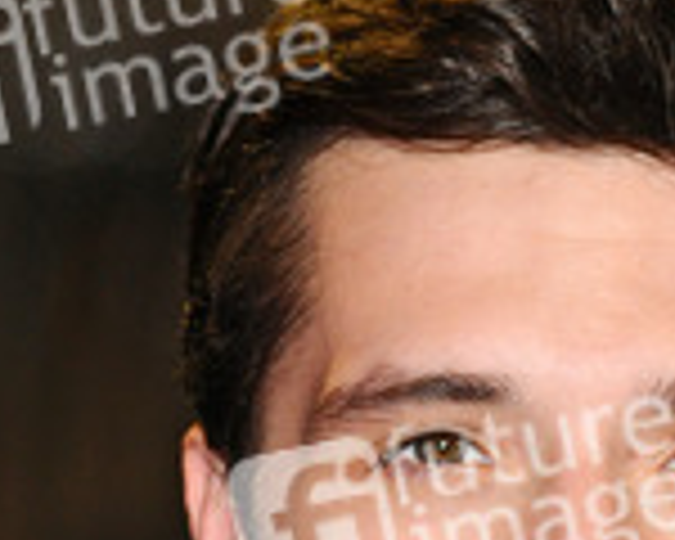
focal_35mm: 695
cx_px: 592
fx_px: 13889
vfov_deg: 2.2
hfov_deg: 2.8
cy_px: 729
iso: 640
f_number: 4.5
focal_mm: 185
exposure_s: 1/200
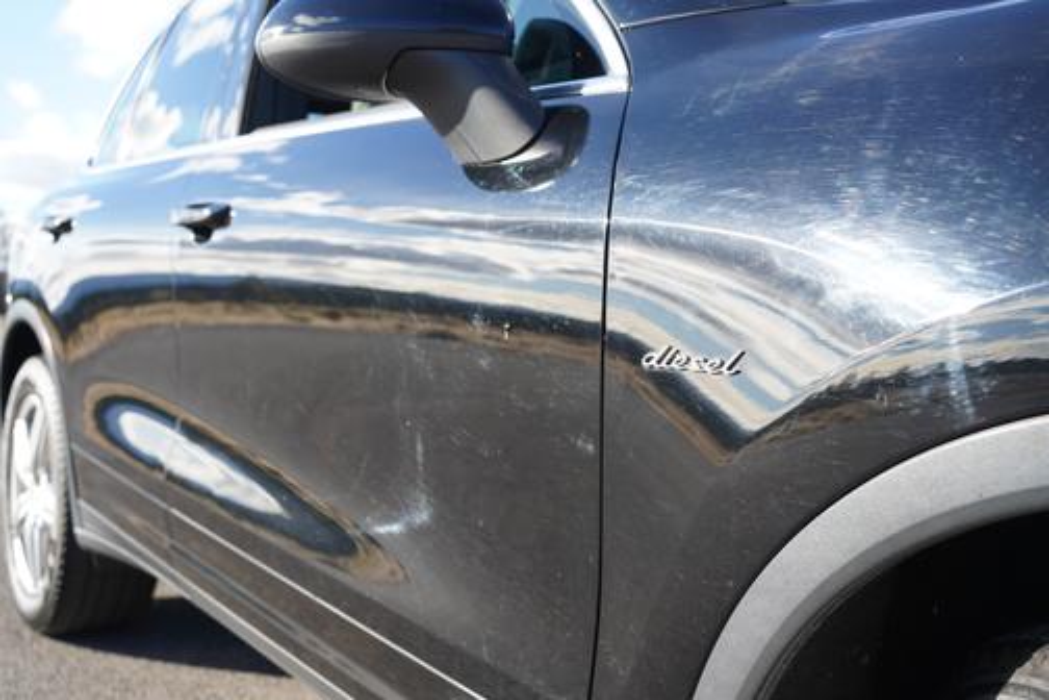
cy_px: 350
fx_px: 1020
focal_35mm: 35
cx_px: 524
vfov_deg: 37.9
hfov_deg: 54.4
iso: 100
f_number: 5
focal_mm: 35
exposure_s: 1/160
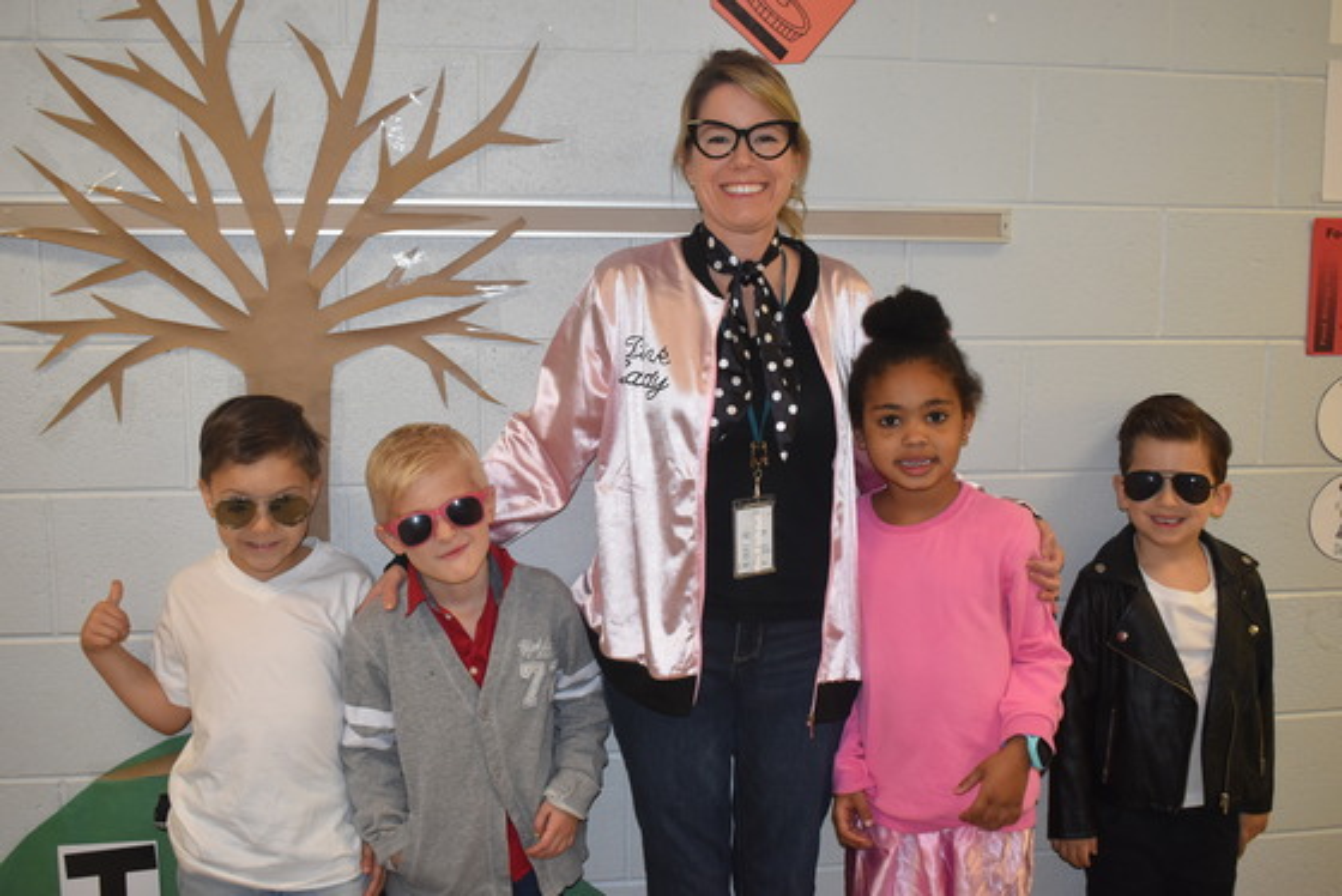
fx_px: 1399
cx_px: 671
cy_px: 448
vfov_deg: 35.5
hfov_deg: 51.3
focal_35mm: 38
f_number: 4.5
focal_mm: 25
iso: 800
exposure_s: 1/80
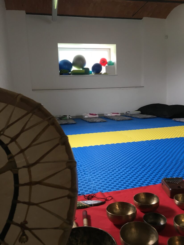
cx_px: 92
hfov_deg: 48.2
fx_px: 206
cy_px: 122
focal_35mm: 29
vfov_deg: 61.7
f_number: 2.2
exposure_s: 1/33
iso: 100
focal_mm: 4.15
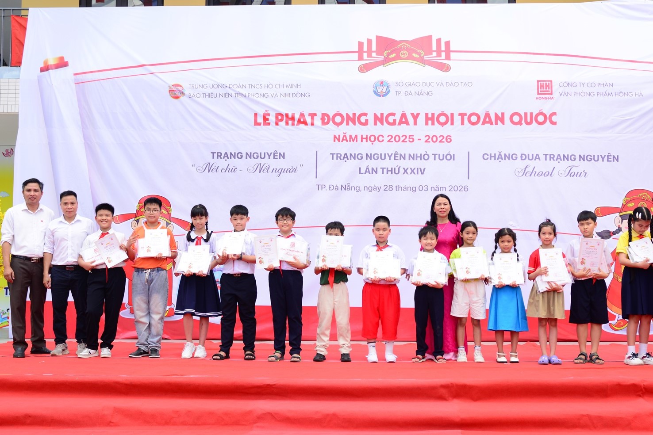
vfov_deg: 29.9
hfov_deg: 43.6
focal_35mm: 45
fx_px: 816
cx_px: 326
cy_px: 218
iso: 160
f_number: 5
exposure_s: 1/200
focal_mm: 30
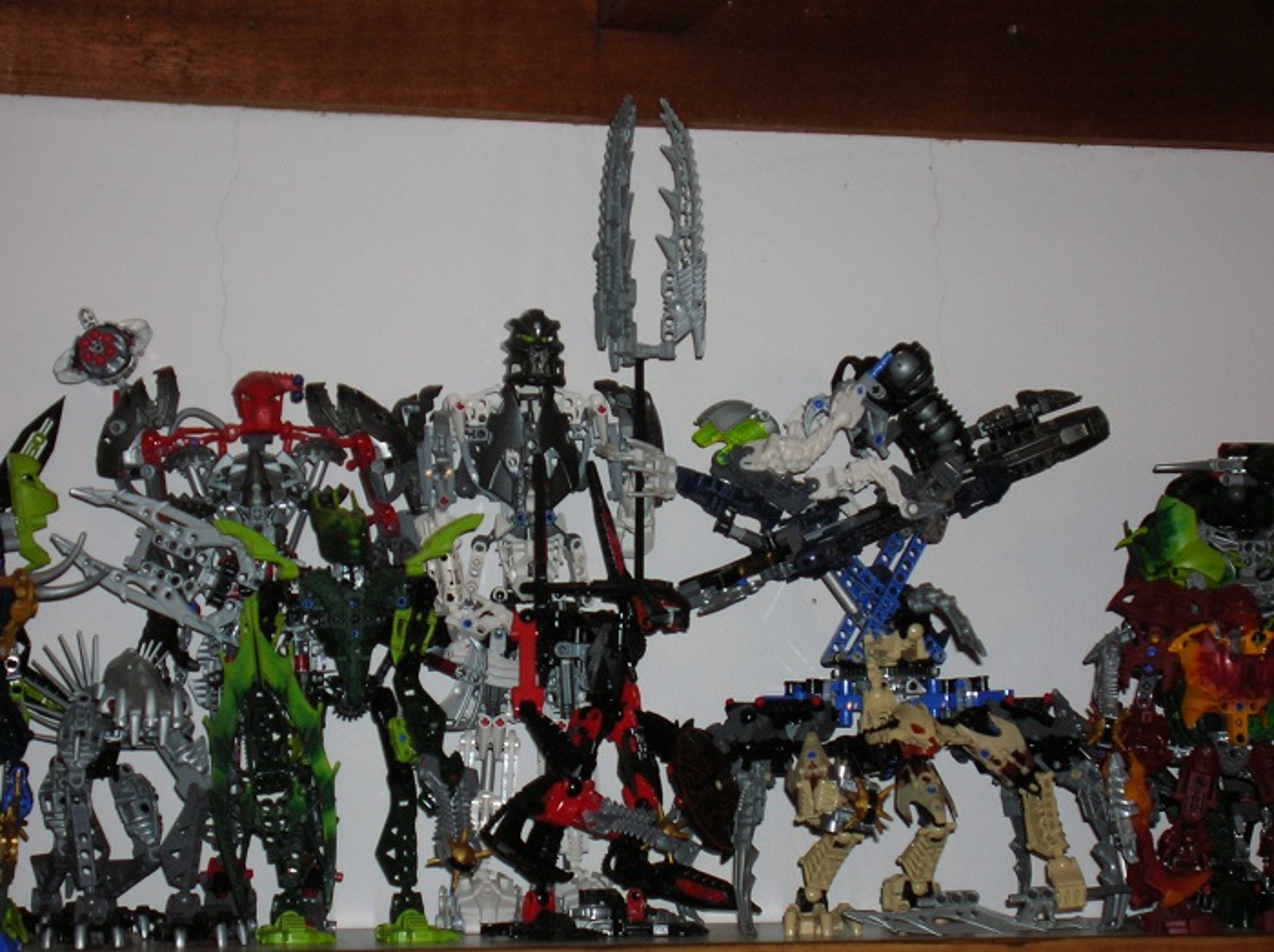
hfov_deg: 19.3
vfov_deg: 14.5
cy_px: 476
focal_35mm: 102
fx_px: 3749
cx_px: 637
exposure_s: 1/60.1
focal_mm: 17.1
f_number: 4.9
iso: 84
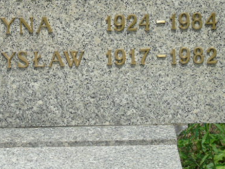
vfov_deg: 8.1
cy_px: 44
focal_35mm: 182
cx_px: 69
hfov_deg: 10.9
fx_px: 1183
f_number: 4.4
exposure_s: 1/400
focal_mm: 19
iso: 80
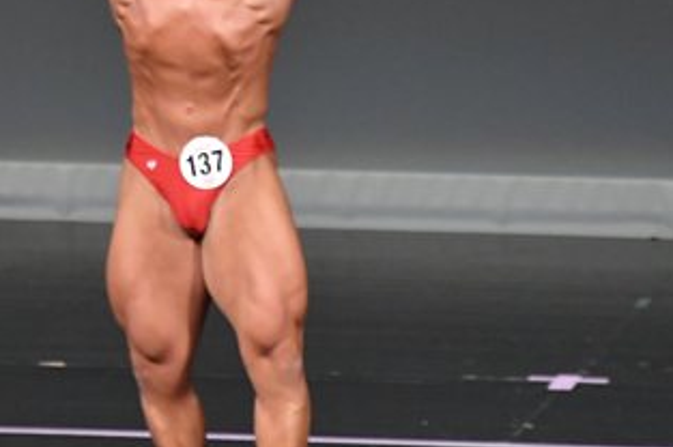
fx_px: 14585
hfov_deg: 2.6
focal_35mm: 781
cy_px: 43
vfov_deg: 1.8
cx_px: 315
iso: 4000
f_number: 5.6
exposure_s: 1/400
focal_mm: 210
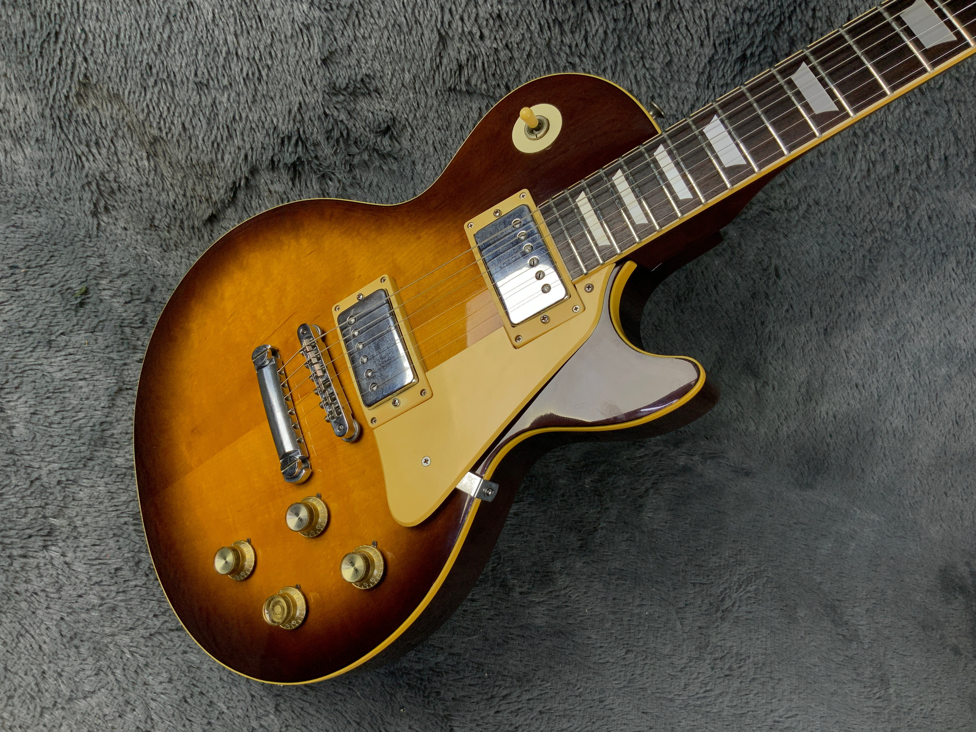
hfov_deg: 61.7
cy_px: 366
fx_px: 818
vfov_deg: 48.2
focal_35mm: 29
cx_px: 488
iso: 40
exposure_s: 1/120
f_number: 1.8
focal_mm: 3
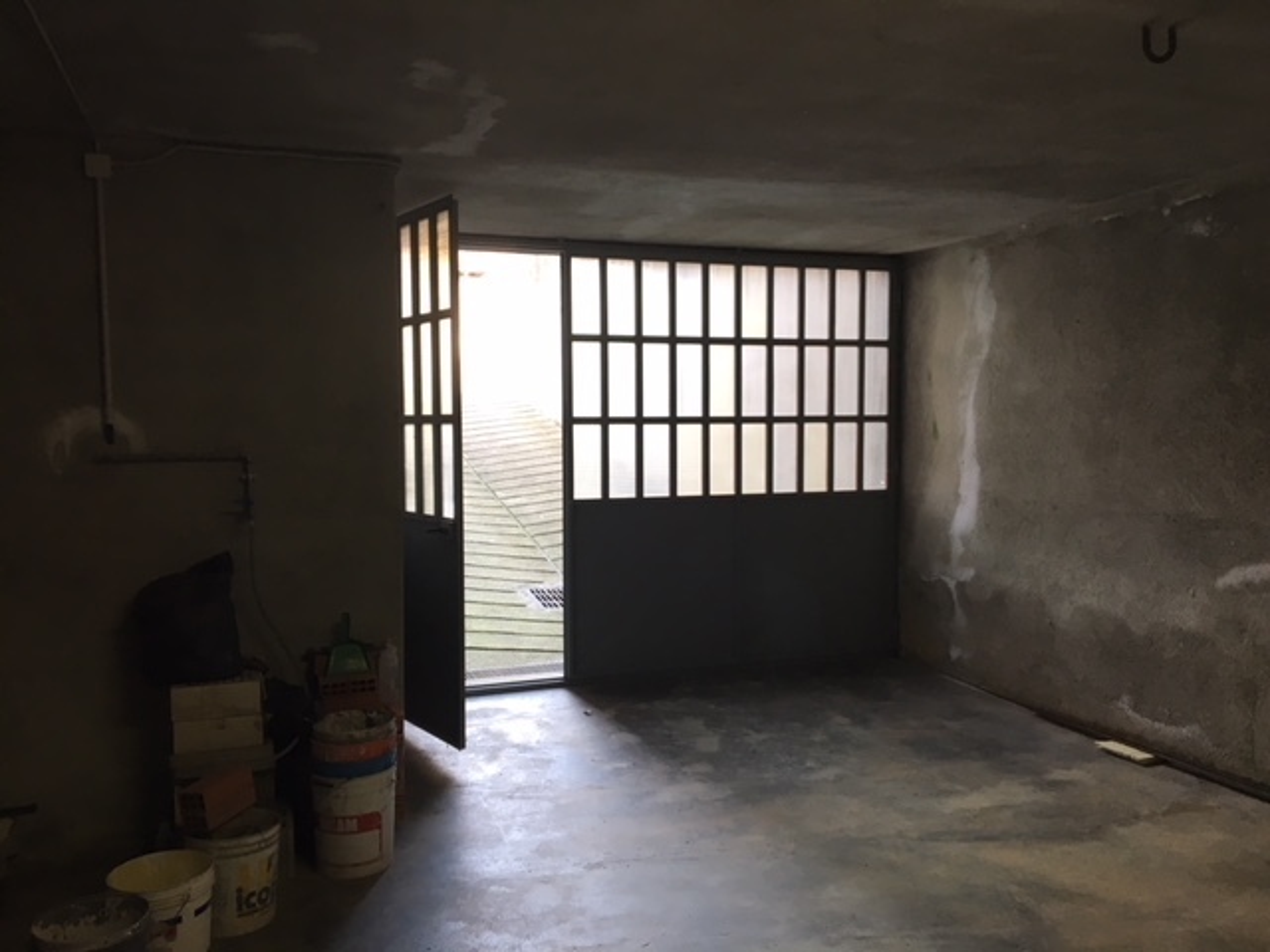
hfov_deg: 61.7
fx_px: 1064
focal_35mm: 29
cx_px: 635
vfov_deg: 48.2
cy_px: 476
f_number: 2.2
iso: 40
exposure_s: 1/33
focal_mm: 4.15
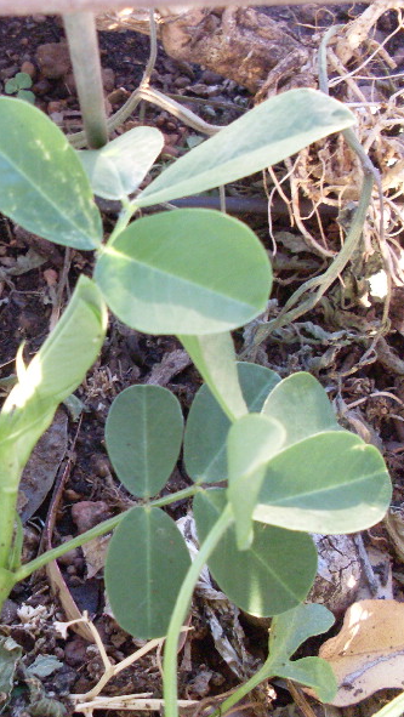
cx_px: -44
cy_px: 360
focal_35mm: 56
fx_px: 1065
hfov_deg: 20.4
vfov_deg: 37.2
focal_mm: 6.3
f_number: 2.8
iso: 160
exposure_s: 1/45
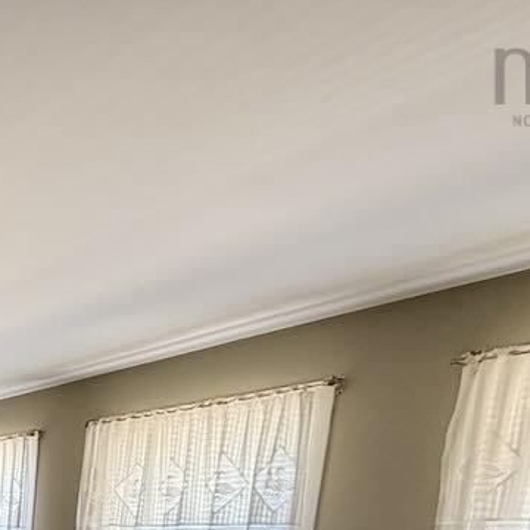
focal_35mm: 44
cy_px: 704
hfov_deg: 29.1
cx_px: -197
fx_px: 762
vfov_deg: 29.9
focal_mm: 2.22
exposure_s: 1/60
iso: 320
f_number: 2.2
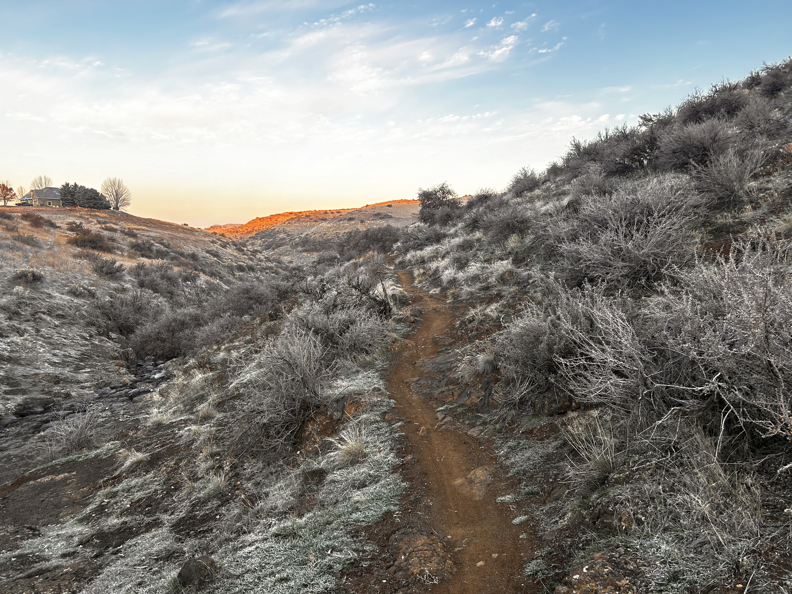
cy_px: 297
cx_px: 396
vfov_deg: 53.1
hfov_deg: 67.3
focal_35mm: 26
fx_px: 595
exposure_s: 1/135
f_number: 1.5
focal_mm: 5.7
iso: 64
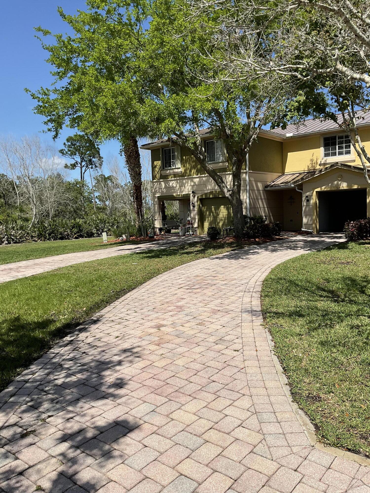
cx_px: 185
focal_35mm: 29
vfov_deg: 61.7
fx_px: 413
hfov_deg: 48.2
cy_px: 246
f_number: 1.8
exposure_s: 1/2801
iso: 16
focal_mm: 3
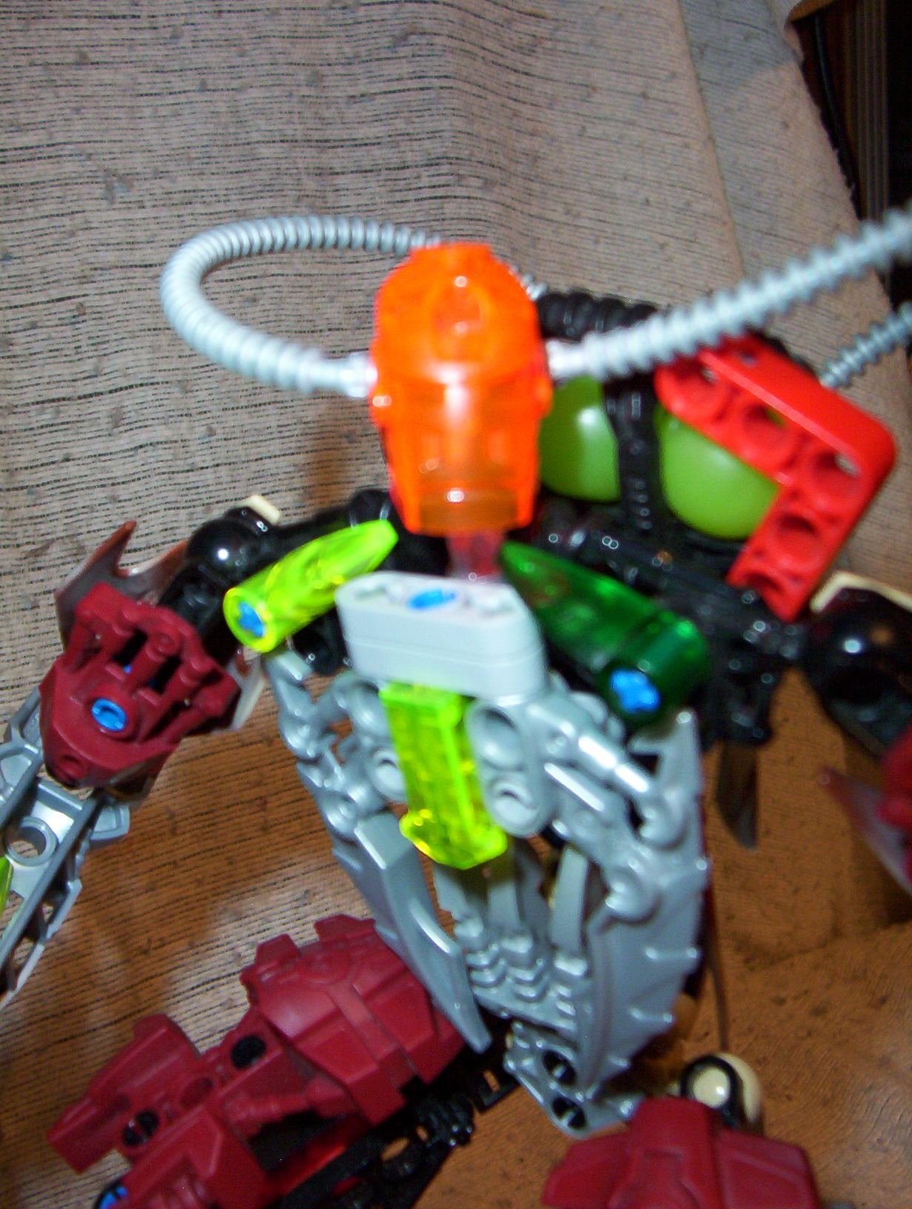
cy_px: 604
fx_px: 1259
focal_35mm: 36
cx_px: 456
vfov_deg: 51.2
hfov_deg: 39.8
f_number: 2.76
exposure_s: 1/30
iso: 140
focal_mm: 5.54
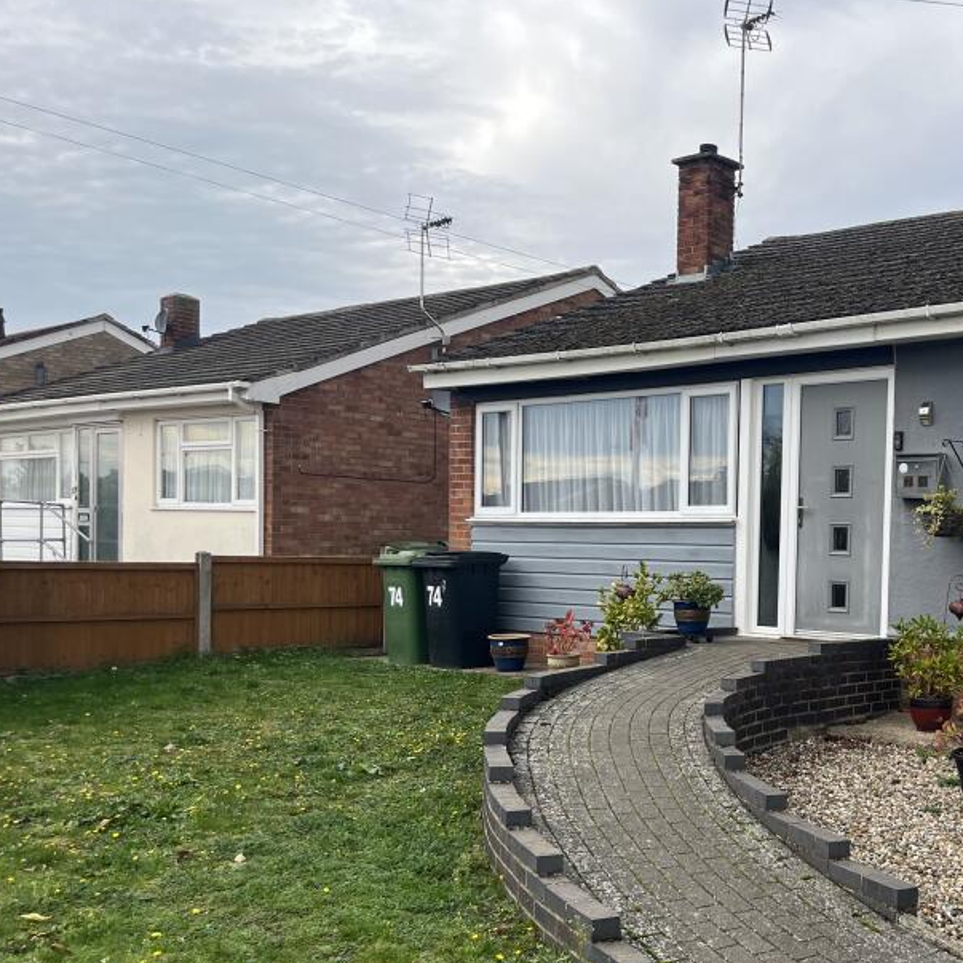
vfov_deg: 42.5
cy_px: 602
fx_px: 1227
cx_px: 795
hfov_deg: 40.7
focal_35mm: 39
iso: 50
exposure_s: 1/827
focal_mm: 5.1
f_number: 1.6
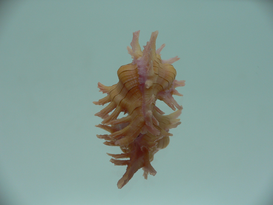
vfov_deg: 40.7
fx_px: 276
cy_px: 102
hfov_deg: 52.6
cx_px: 136
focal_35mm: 35
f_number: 2.8
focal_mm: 4.6
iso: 80
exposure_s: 1/60
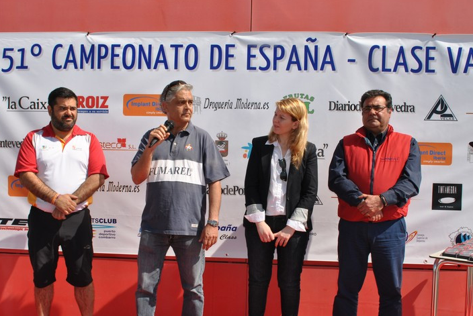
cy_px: 193
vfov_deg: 31.9
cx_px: 228
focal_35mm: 42
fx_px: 552
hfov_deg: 46.3
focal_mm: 22
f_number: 11
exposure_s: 1/200
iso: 100
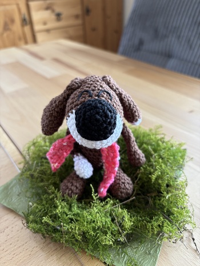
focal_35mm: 26
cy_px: 133
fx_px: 200
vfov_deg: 67.3
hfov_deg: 53.1
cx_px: 100
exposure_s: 1/89
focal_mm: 5.96
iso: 125
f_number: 1.6
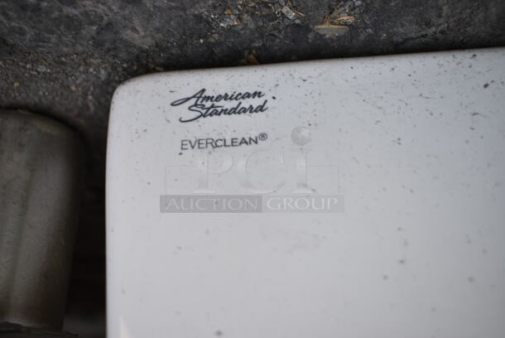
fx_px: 527
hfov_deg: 51.2
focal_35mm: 38
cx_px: 252
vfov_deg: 35.6
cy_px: 169
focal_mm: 25
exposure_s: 1/80
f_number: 4.5
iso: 100
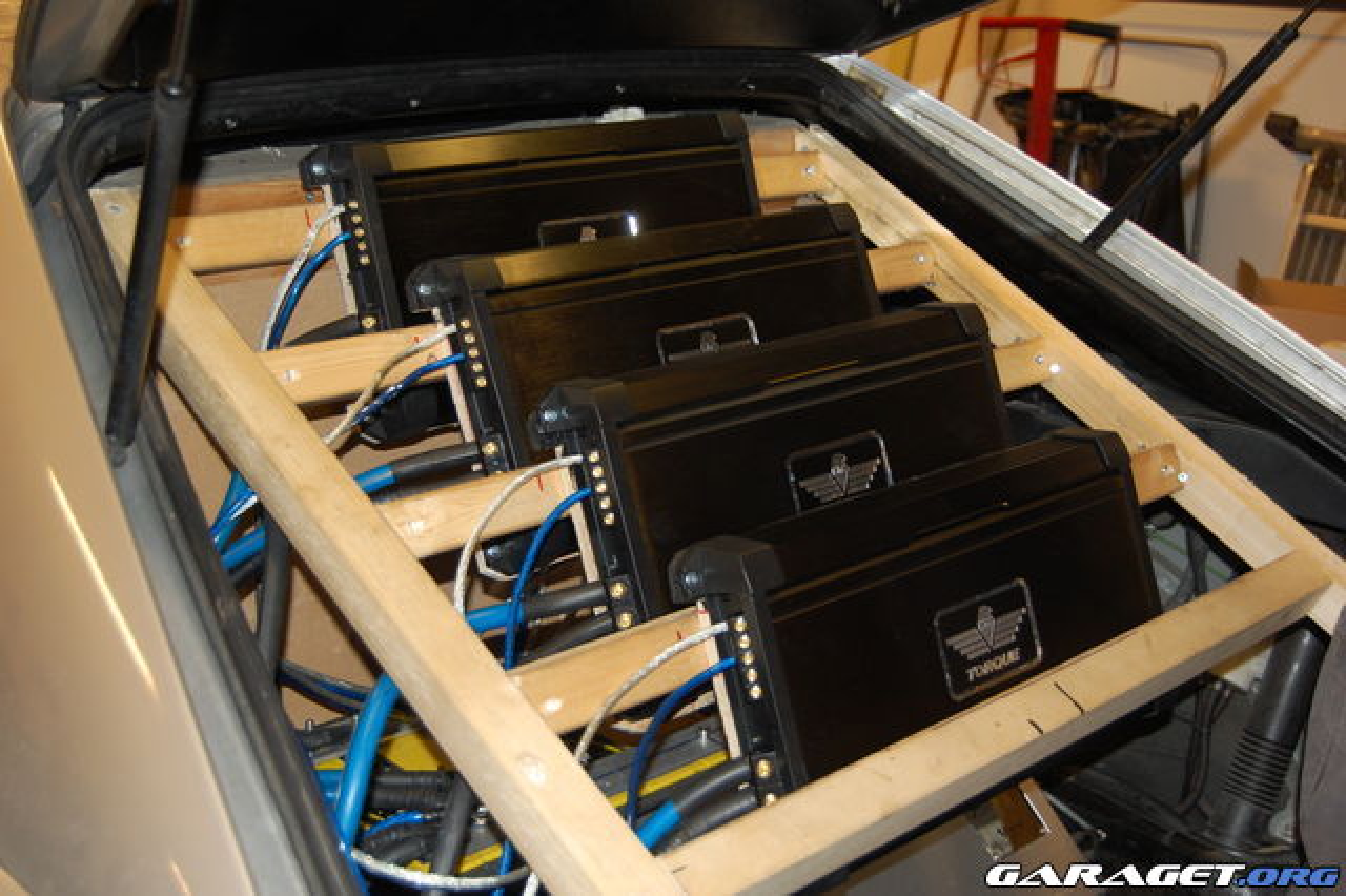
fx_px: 1682
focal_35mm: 45
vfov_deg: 29.8
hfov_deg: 43.6
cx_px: 673
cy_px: 448
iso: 400
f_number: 4.2
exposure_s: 1/60
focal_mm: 30
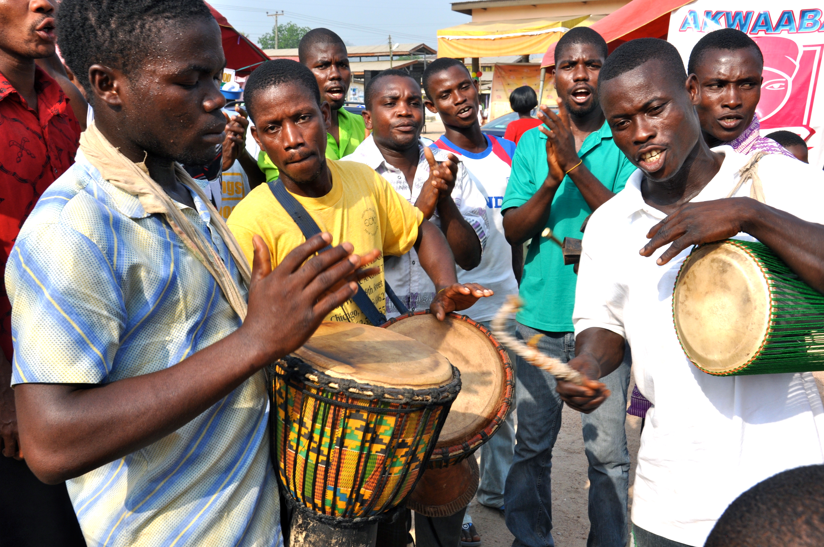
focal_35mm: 39
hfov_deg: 49.6
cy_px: 274
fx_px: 892
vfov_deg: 34.1
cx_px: 412
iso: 200
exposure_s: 1/160
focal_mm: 26
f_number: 13
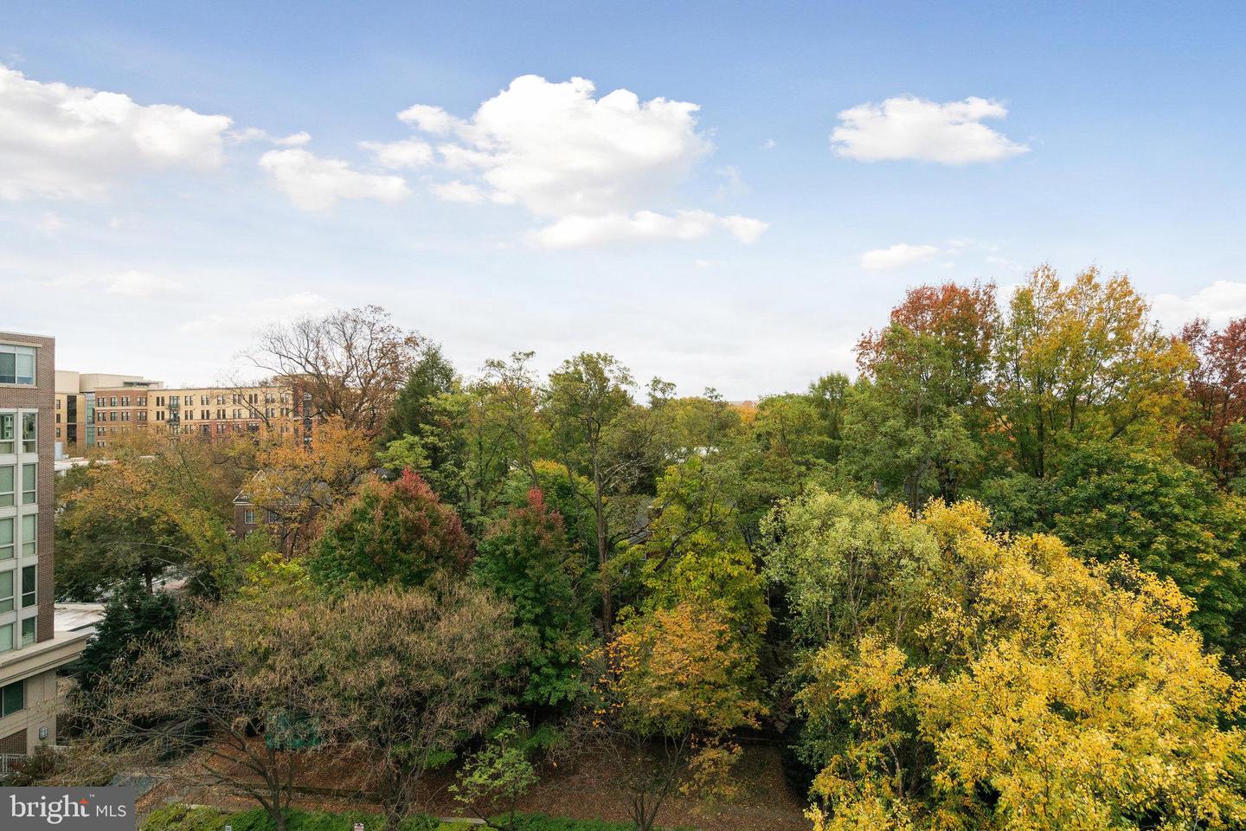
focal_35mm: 16
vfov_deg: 73.7
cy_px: 416
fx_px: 554
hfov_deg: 96.7
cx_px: 623
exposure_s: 1/500
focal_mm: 16
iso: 1250
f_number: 8
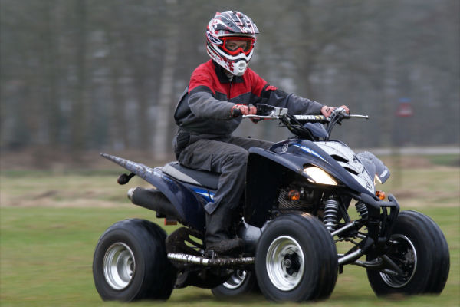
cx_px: 230
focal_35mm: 300
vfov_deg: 4.6
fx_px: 3833
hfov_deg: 6.9
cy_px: 154
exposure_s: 1/60
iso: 400
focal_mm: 200
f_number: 5.6
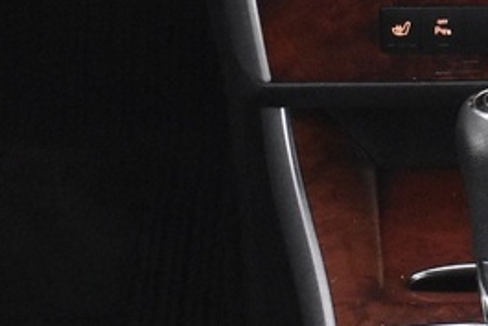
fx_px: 2238
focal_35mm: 165
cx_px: 481
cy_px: 24
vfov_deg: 8.3
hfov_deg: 12.3
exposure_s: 1/15
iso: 3200
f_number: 3.5
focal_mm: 18
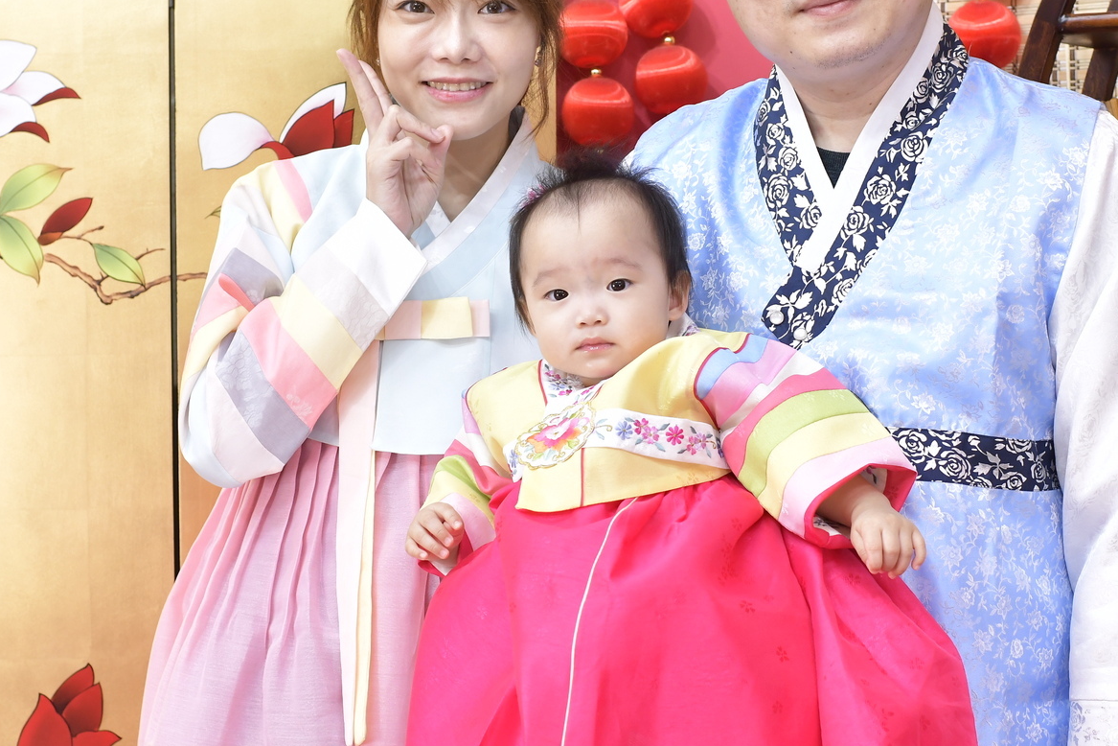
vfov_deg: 18.9
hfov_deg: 28.1
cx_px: 605
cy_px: 374
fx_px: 2236
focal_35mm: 72
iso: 1000
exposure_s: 1/200
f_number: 4.5
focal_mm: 35
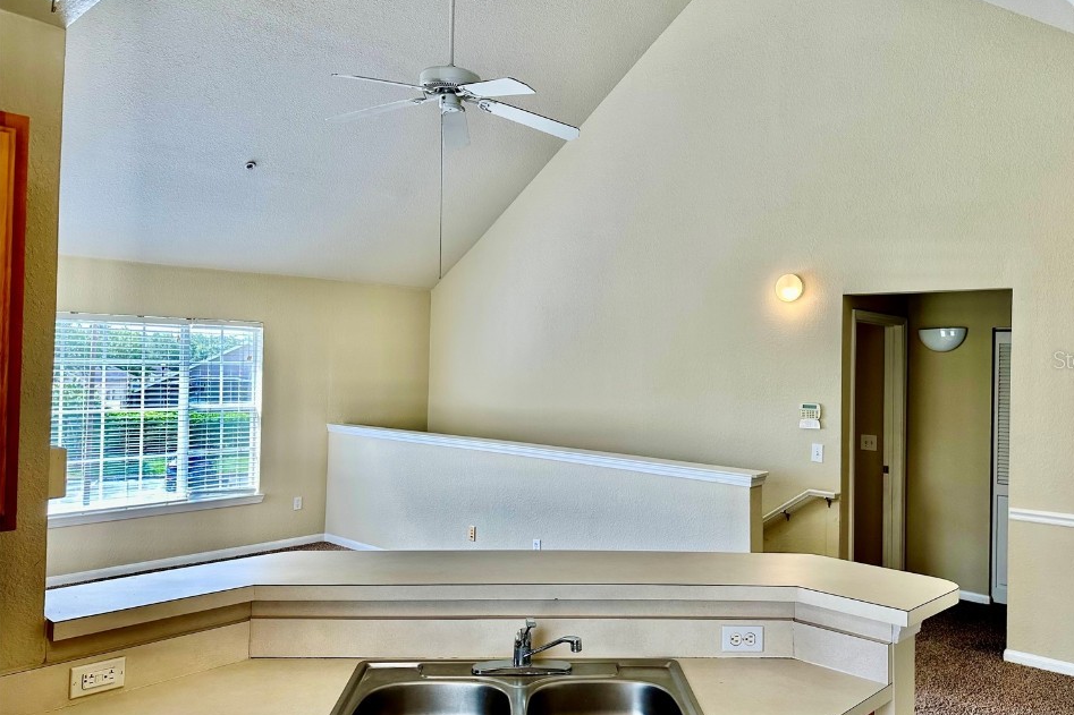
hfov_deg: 67.3
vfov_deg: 47.9
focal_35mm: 27
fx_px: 805
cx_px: 580
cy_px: 359
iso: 80
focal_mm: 6.86
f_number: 1.78
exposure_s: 1/230
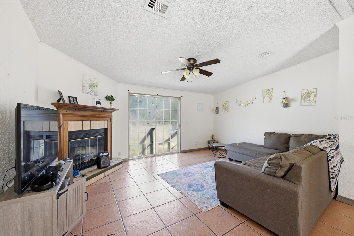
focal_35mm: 14
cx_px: 177
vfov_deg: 81.2
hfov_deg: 104.3
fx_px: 138
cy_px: 118
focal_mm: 14
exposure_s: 1/2500
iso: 400
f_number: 8
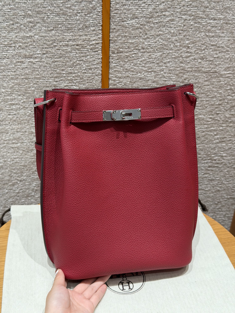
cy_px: 156
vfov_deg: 39.7
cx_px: 118
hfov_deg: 30.3
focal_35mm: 48
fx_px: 434
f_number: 1.78
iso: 100
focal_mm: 6.76
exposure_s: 1/50
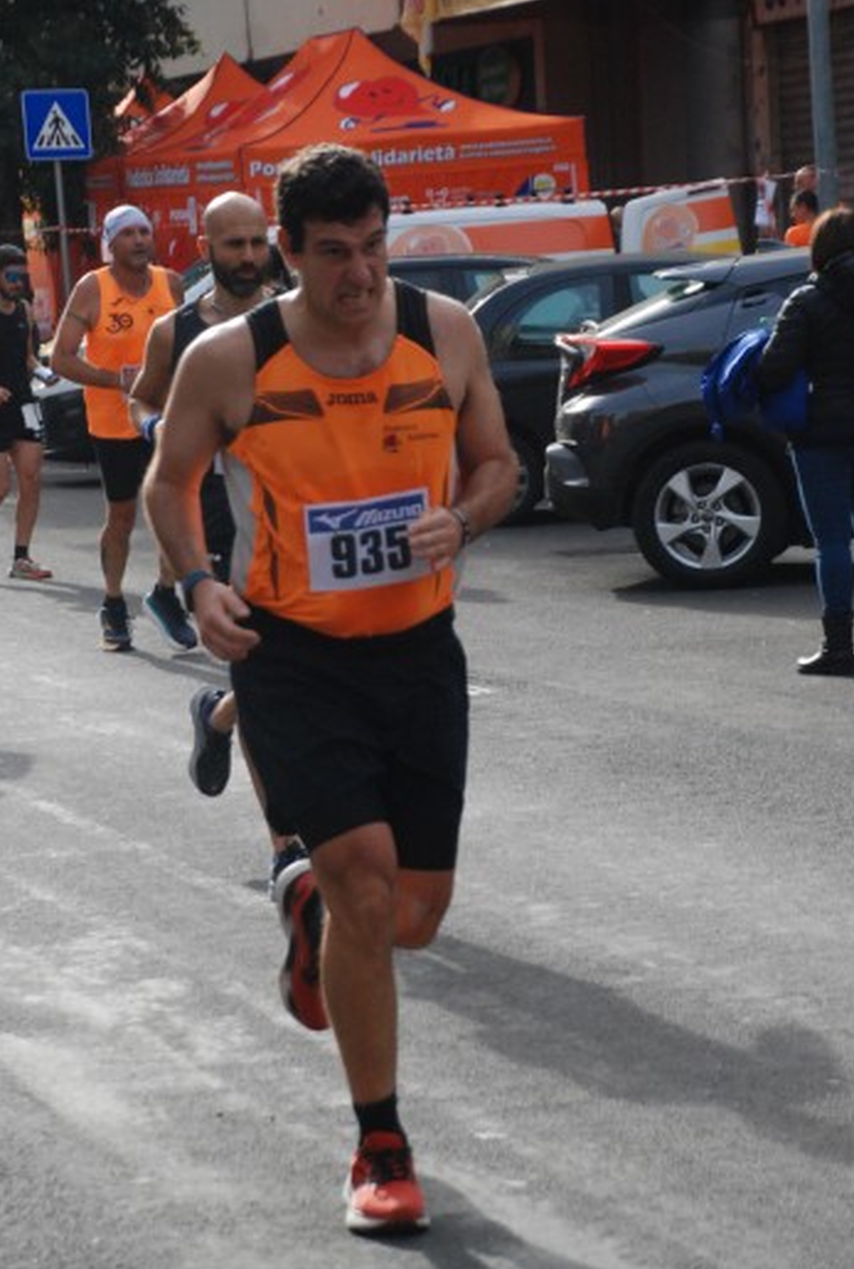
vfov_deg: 16.7
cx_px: 434
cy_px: 620
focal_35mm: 122
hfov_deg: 11.3
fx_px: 4315
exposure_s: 1/1250
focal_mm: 70
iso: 1000
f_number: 5.6
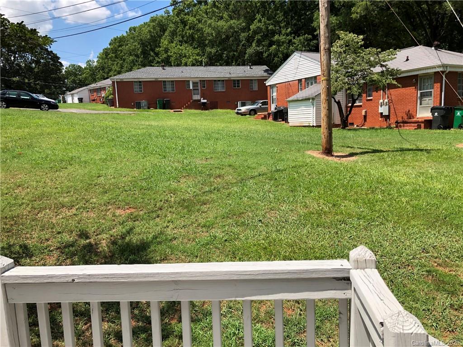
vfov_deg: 49.7
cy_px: 174
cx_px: 232
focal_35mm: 28
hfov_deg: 63.4
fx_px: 375
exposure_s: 1/1350
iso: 20
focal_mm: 3.99
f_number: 1.8
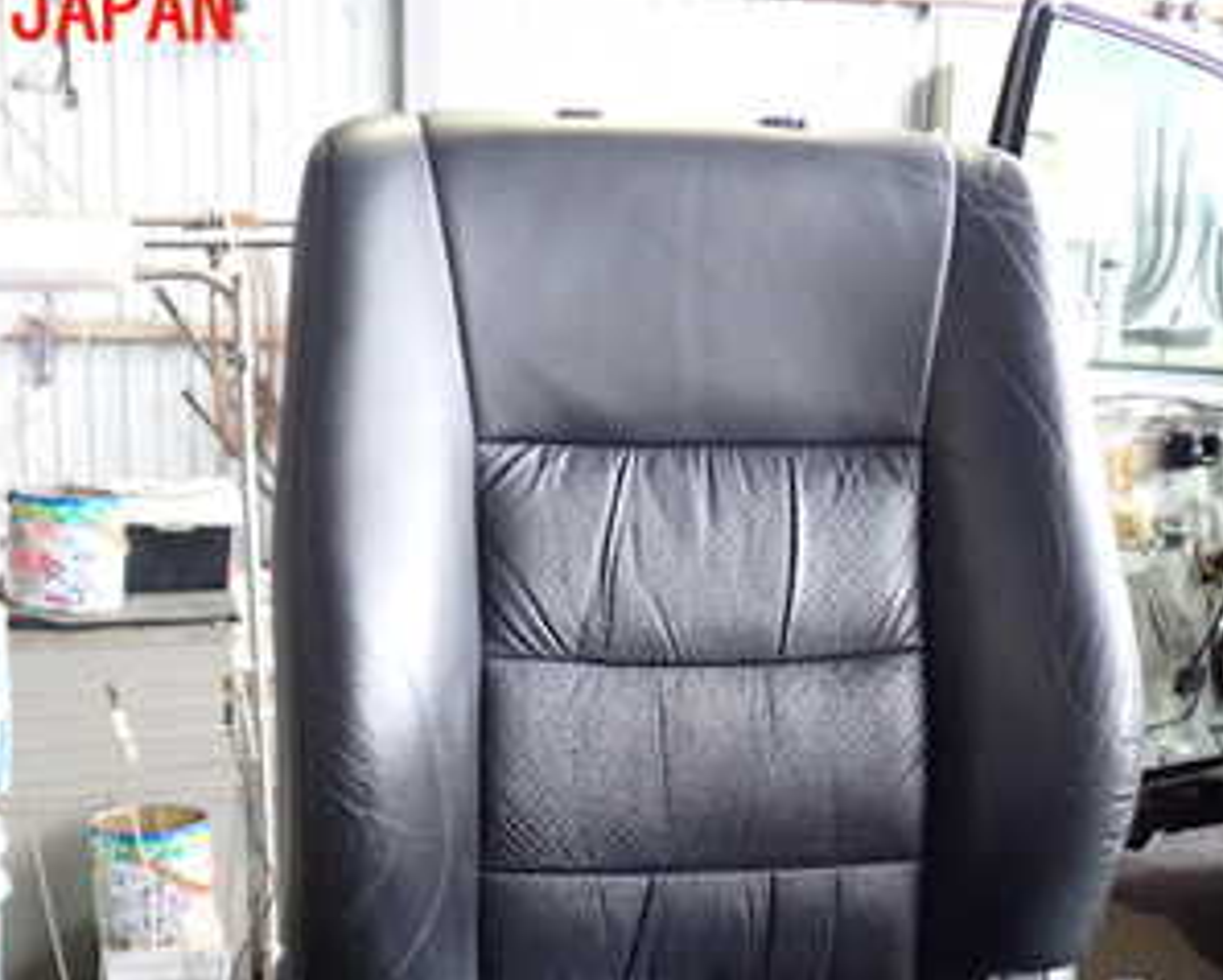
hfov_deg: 29.9
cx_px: 721
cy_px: 889
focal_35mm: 63
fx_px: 2282
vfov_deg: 23.6
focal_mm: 5.79
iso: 320
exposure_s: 1/30
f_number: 2.4
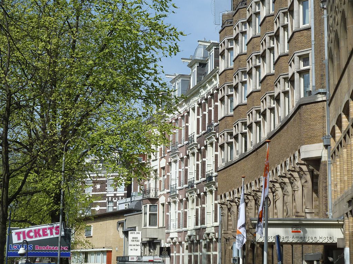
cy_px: 132
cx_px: 176
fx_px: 734
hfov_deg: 27.0
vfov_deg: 20.4
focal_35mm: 72
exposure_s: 1/400
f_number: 5
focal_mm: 11.9
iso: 80
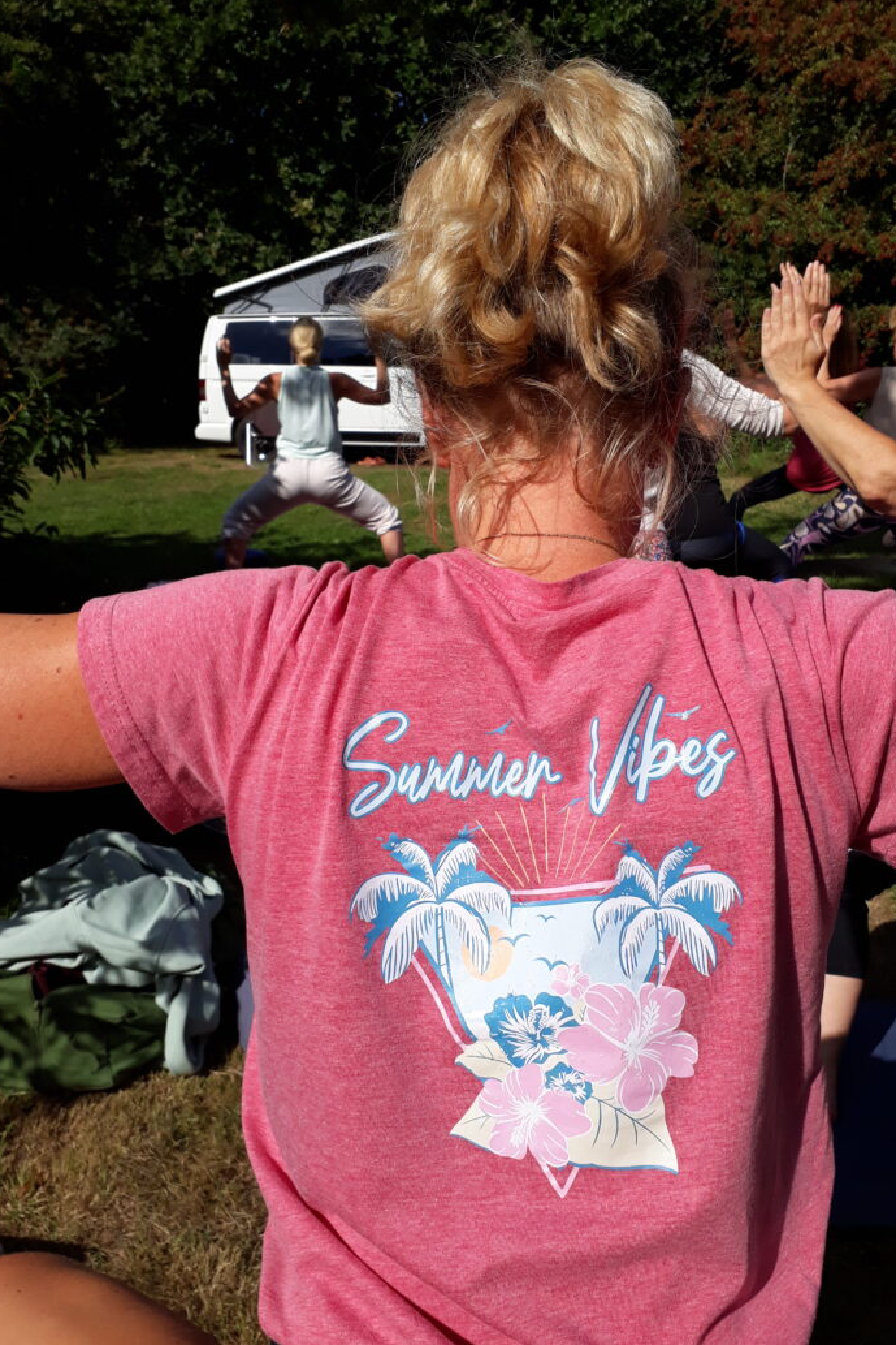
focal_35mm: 29
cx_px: 506
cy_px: 666
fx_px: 1082
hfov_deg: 44.9
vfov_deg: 63.6
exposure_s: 1/2525
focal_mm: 3.6
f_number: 1.9
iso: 40
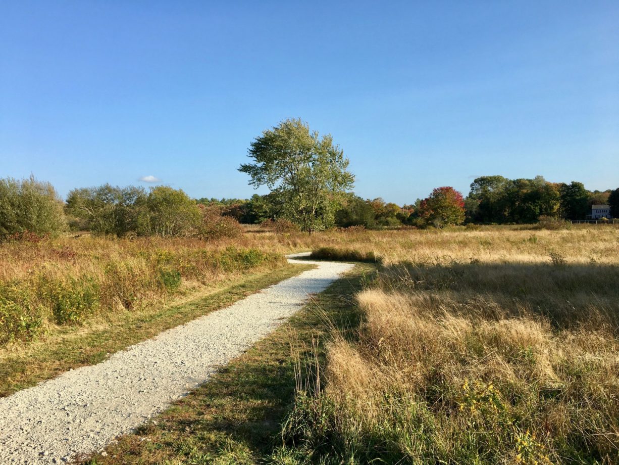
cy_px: 232
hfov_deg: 61.6
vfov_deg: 48.2
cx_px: 310
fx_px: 519
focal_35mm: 29
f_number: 2.2
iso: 25
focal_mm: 4.15
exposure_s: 1/999
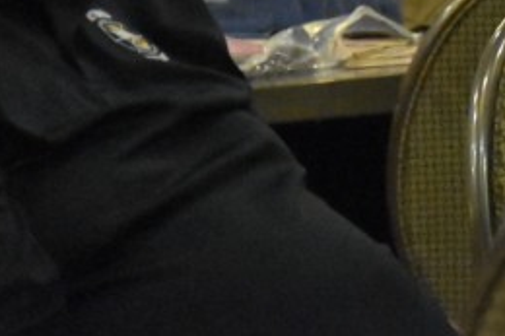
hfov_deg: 4.1
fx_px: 6984
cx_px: 738
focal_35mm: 498
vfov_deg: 2.7
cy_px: -342
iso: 9000
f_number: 5.3
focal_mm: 75
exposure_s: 1/125
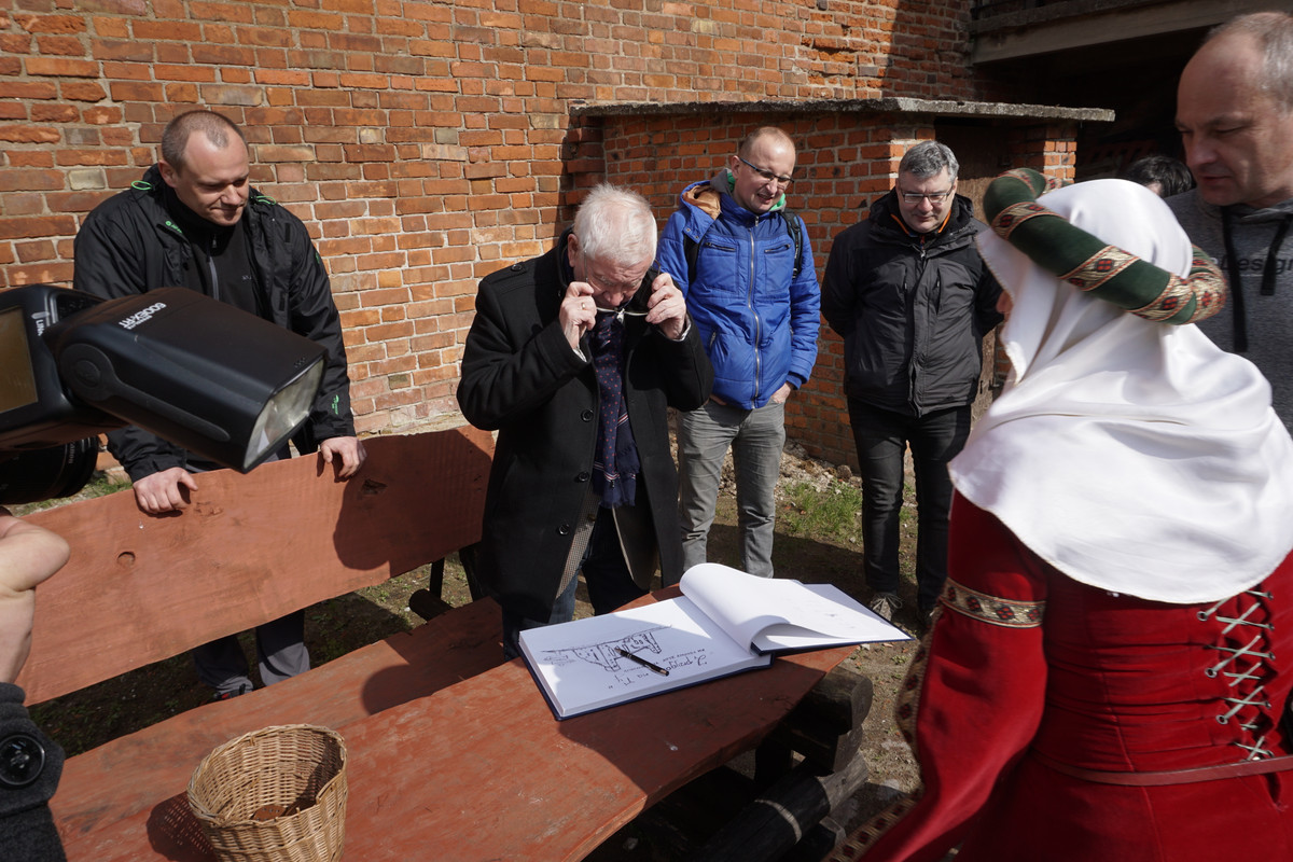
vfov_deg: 53.1
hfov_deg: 73.7
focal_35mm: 24
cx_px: 646
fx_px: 862
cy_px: 431
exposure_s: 1/200
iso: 100
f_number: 9
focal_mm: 16
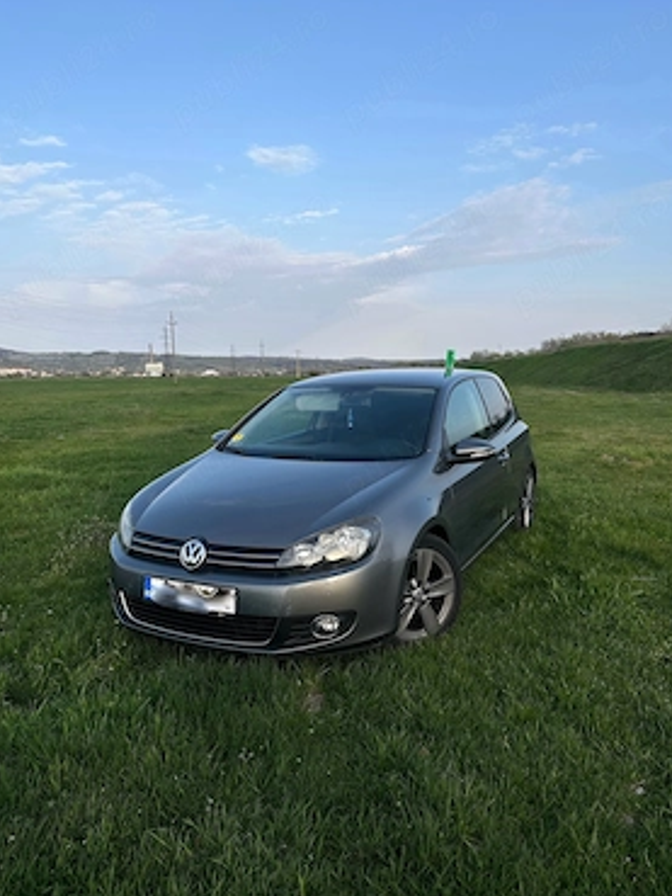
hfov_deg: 53.1
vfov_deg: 67.2
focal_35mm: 26
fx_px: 673
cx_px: 335
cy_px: 478
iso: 80
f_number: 1.78
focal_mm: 6.86
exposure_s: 1/1107
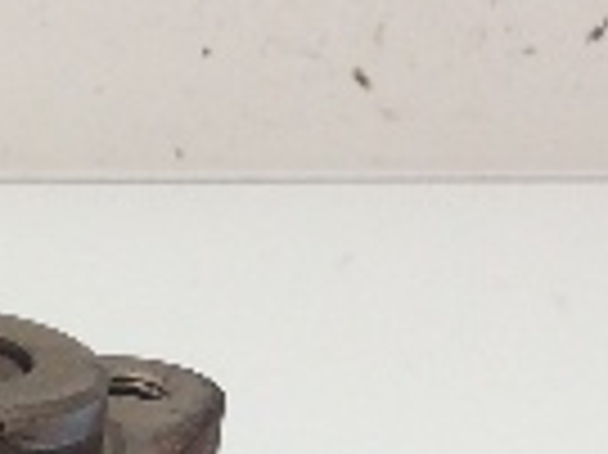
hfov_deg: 12.7
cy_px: 957
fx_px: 2667
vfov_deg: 9.1
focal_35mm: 152
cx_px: -90
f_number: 2.4
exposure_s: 1/60
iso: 40
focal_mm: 3.3
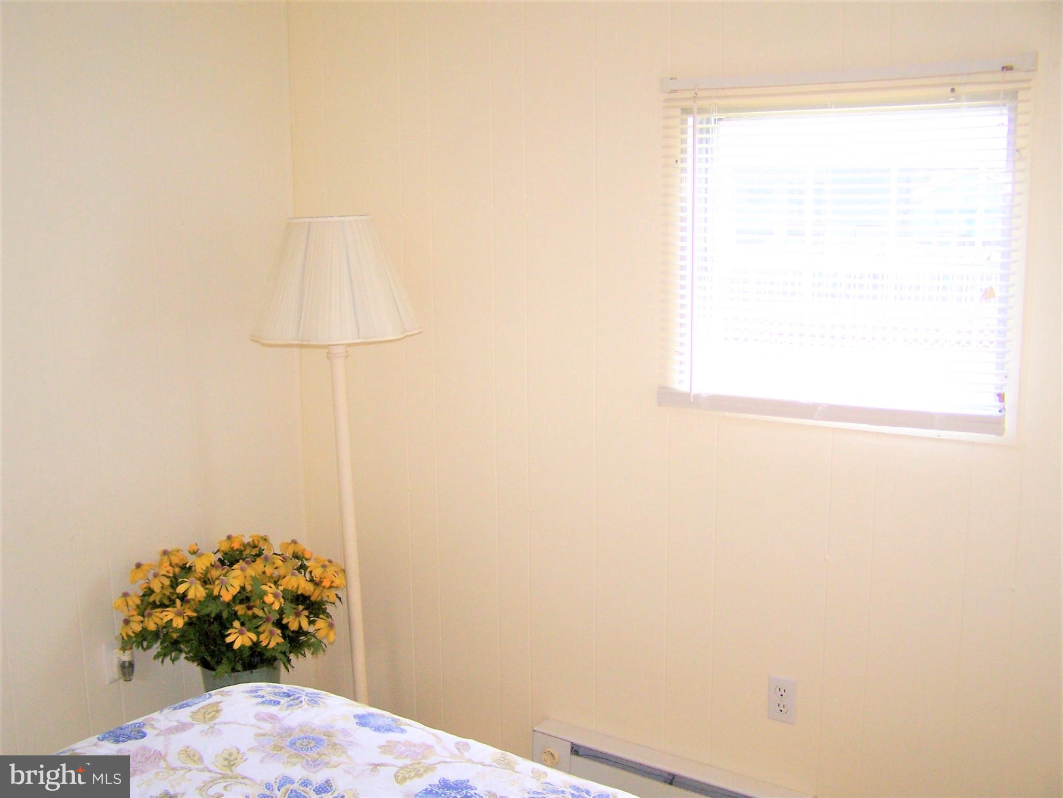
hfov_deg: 49.0
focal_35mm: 38
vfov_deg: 37.7
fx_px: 1167
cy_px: 399
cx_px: 532
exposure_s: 1/60
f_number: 2.8
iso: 140
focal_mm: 6.3
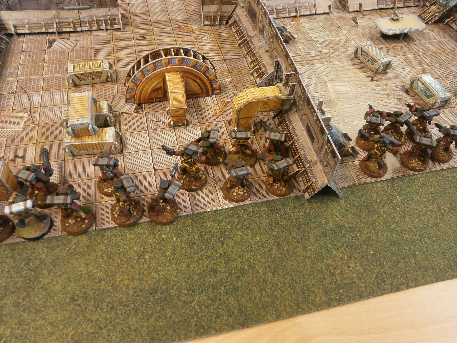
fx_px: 343
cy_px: 172
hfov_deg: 67.3
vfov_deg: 53.1
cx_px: 228
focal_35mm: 26
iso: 200
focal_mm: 4.7
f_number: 2.8
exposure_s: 1/30
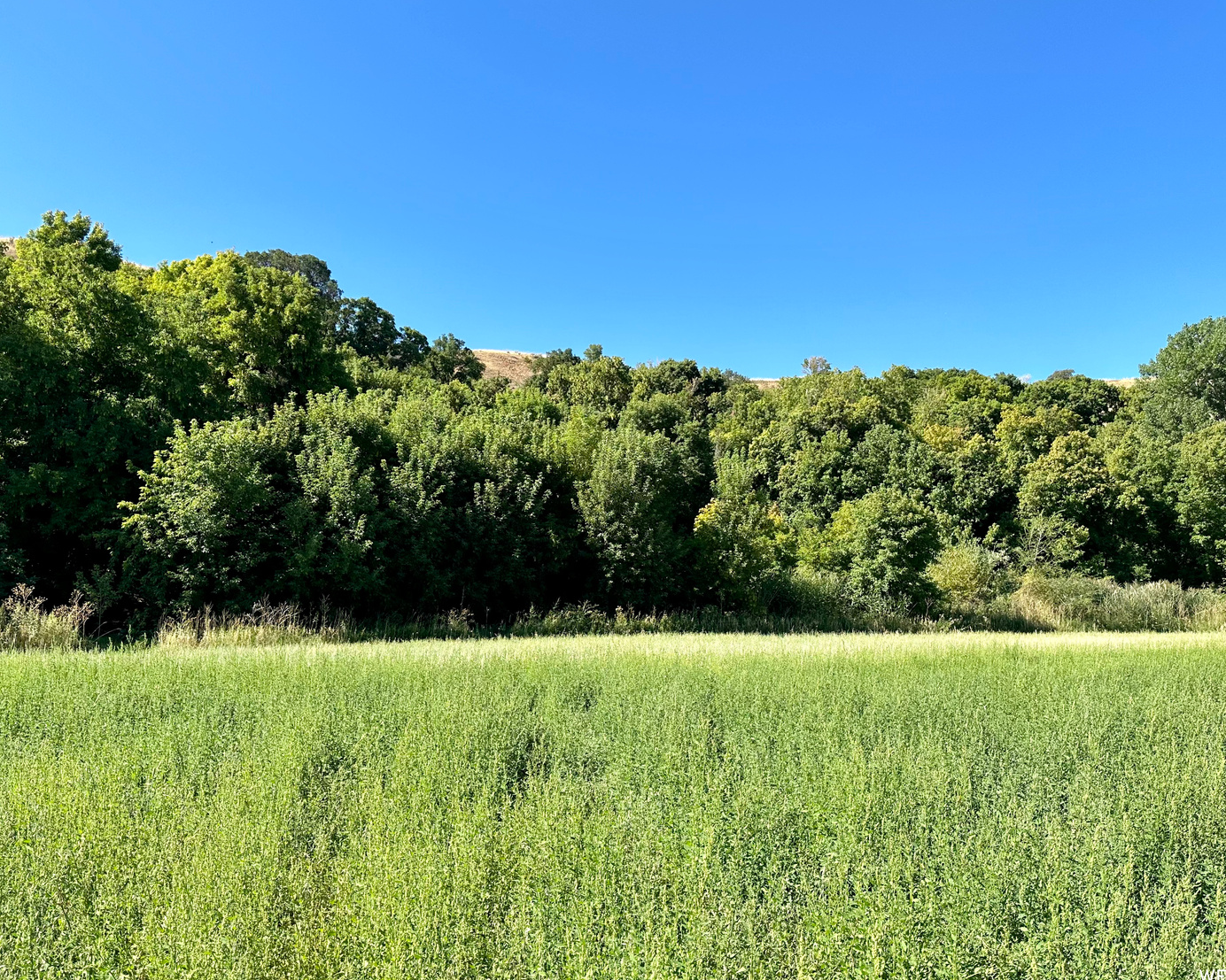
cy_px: 475
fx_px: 943
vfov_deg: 54.9
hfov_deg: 66.0
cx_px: 595
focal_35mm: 26
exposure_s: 1/2410
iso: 80
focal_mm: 6.86
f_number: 1.78
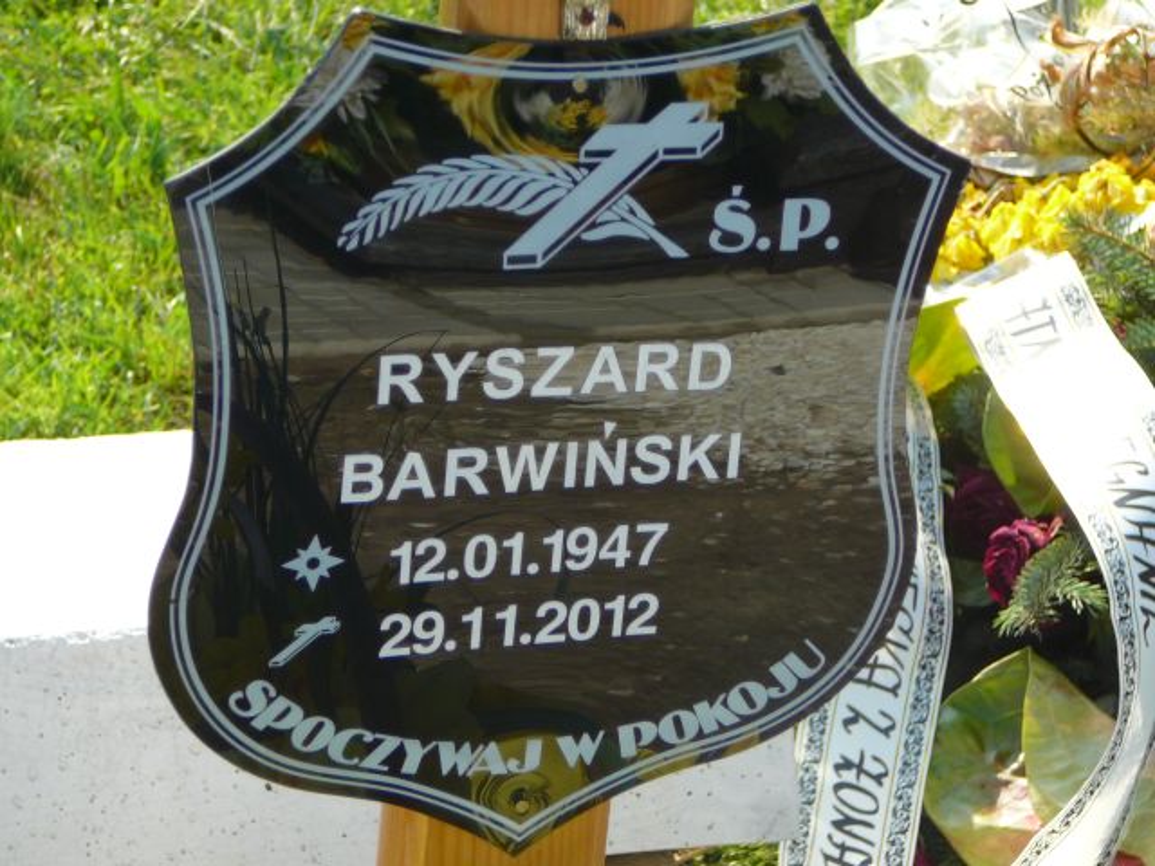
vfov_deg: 14.1
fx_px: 3503
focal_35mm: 105
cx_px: 578
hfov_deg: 18.7
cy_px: 433
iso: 80
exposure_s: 1/250
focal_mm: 15.6
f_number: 3.9
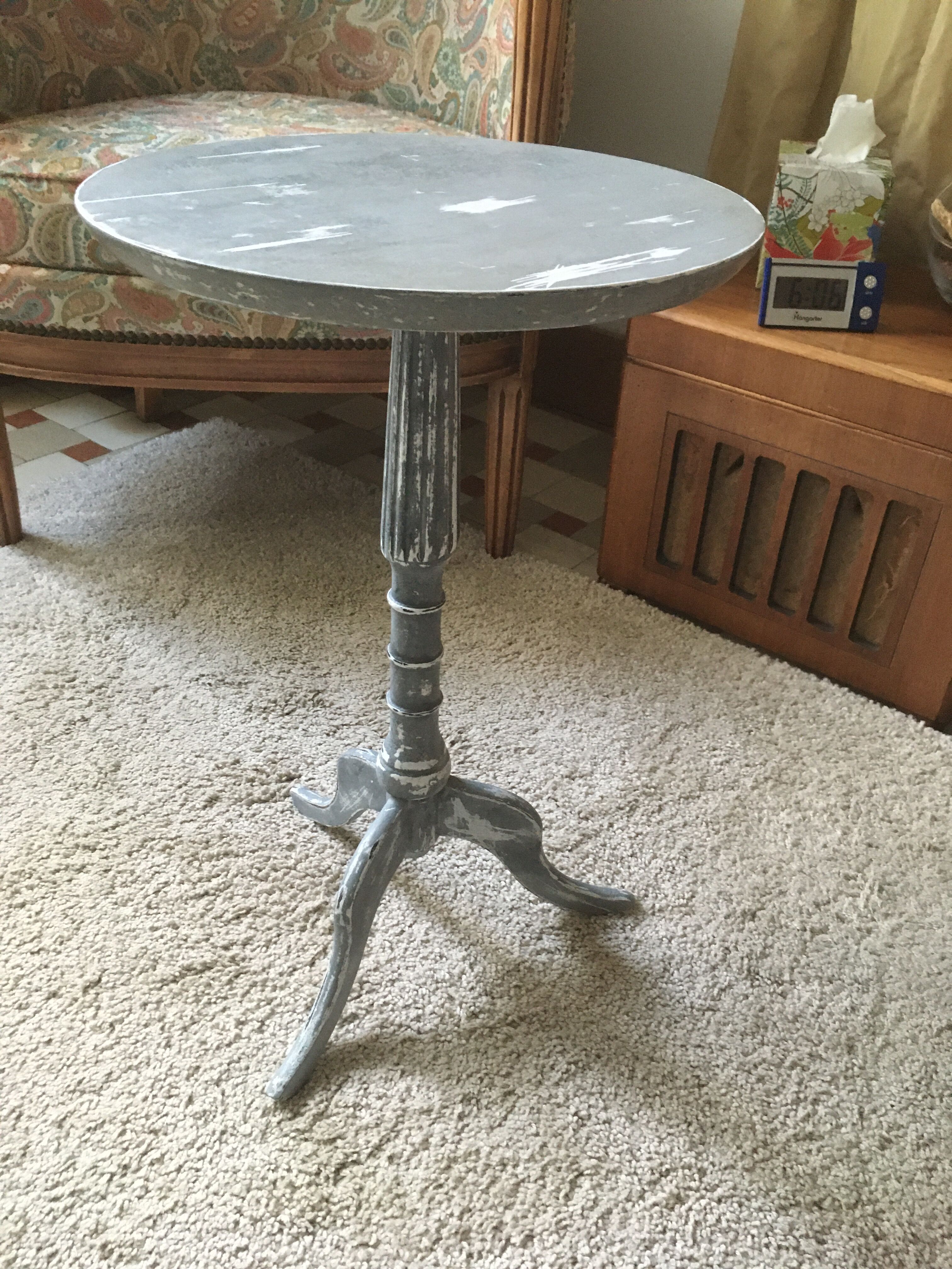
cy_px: 634
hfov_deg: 48.2
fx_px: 1063
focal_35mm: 29
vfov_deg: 61.7
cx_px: 476
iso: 250
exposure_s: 1/17
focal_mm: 4.15
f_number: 2.2
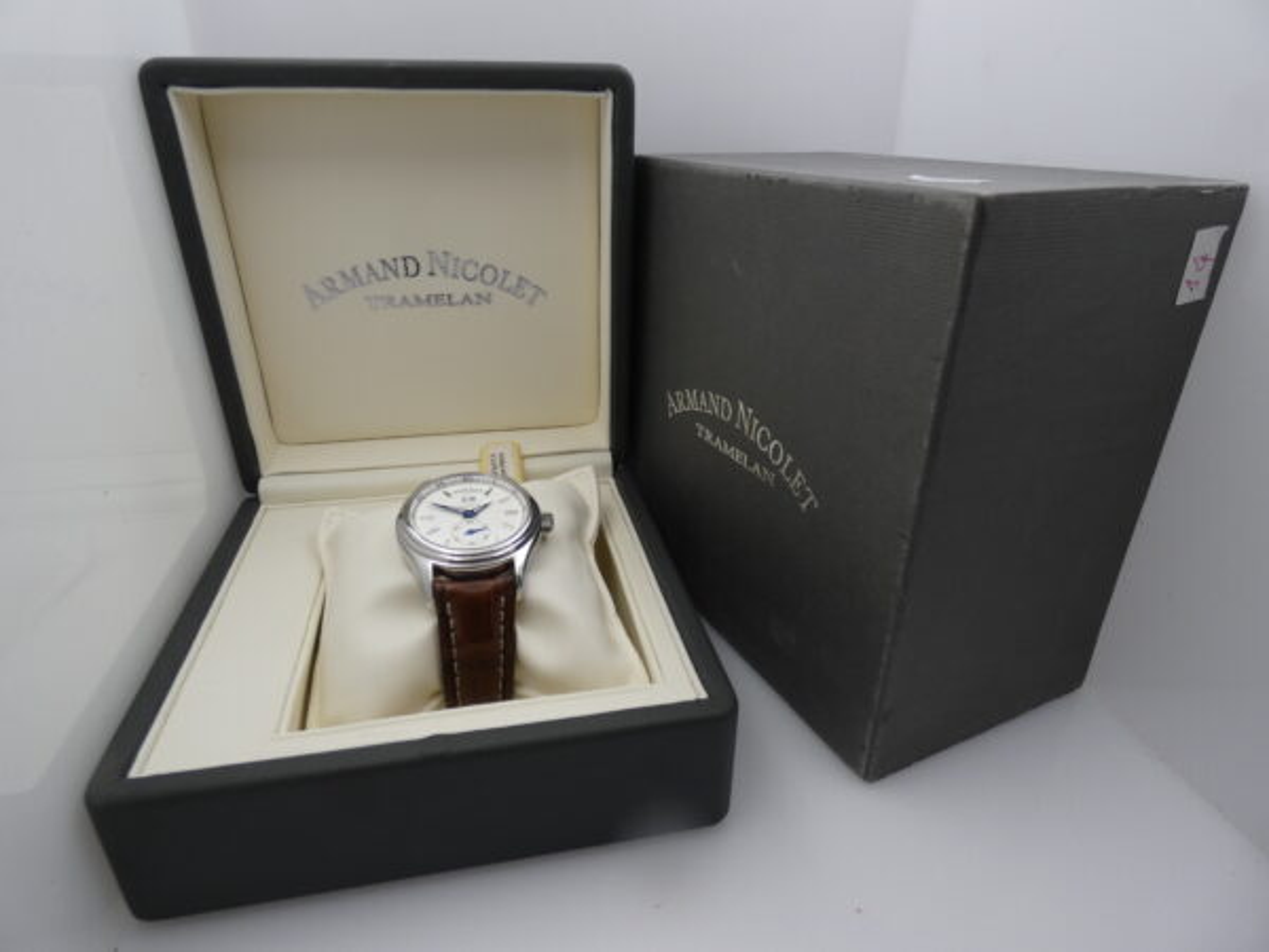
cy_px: 476
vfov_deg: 66.0
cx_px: 634
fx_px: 733
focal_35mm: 20
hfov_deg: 81.7
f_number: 2.8
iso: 80
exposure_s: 1/200
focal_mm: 3.6
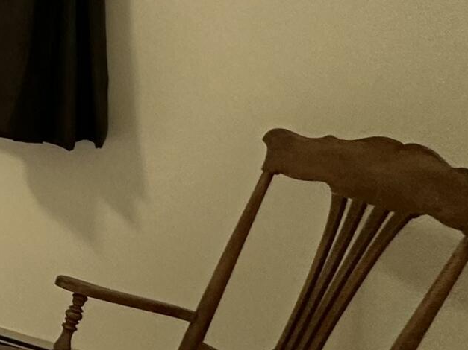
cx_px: -518
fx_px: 906
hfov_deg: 17.7
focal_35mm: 67
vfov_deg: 21.7
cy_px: 81
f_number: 2.2
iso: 250
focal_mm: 2.22
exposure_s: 1/120
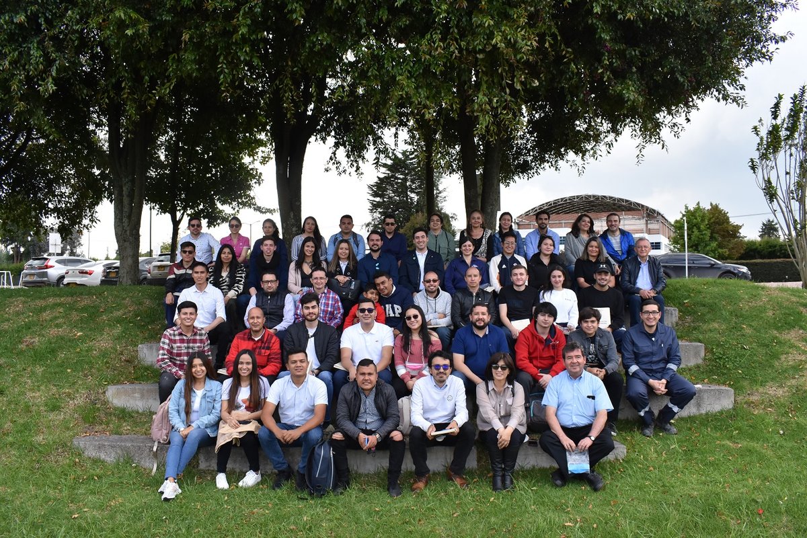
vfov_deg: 43.6
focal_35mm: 30
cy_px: 269
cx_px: 404
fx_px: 672
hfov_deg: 61.9
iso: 800
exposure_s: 1/500
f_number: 8
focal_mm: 20
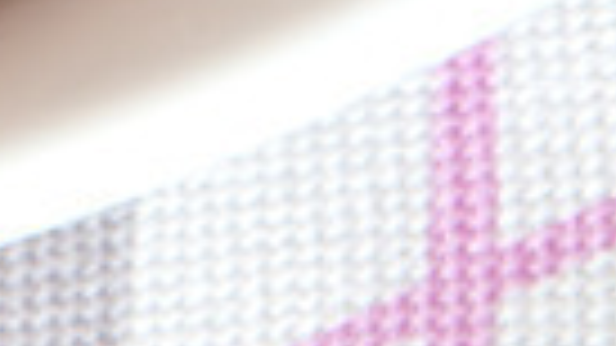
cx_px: 148
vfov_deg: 1.0
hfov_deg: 1.8
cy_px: -1159
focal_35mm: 1228
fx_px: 20052
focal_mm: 105
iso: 100
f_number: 8
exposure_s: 1/160
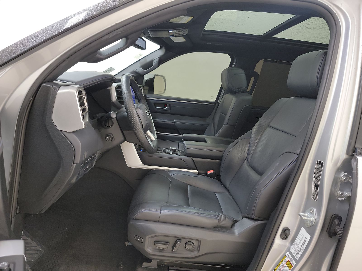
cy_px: 136
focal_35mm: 24
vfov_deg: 56.8
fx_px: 251
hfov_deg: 71.6
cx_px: 181
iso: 226
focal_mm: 6.7
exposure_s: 1/59
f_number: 1.8
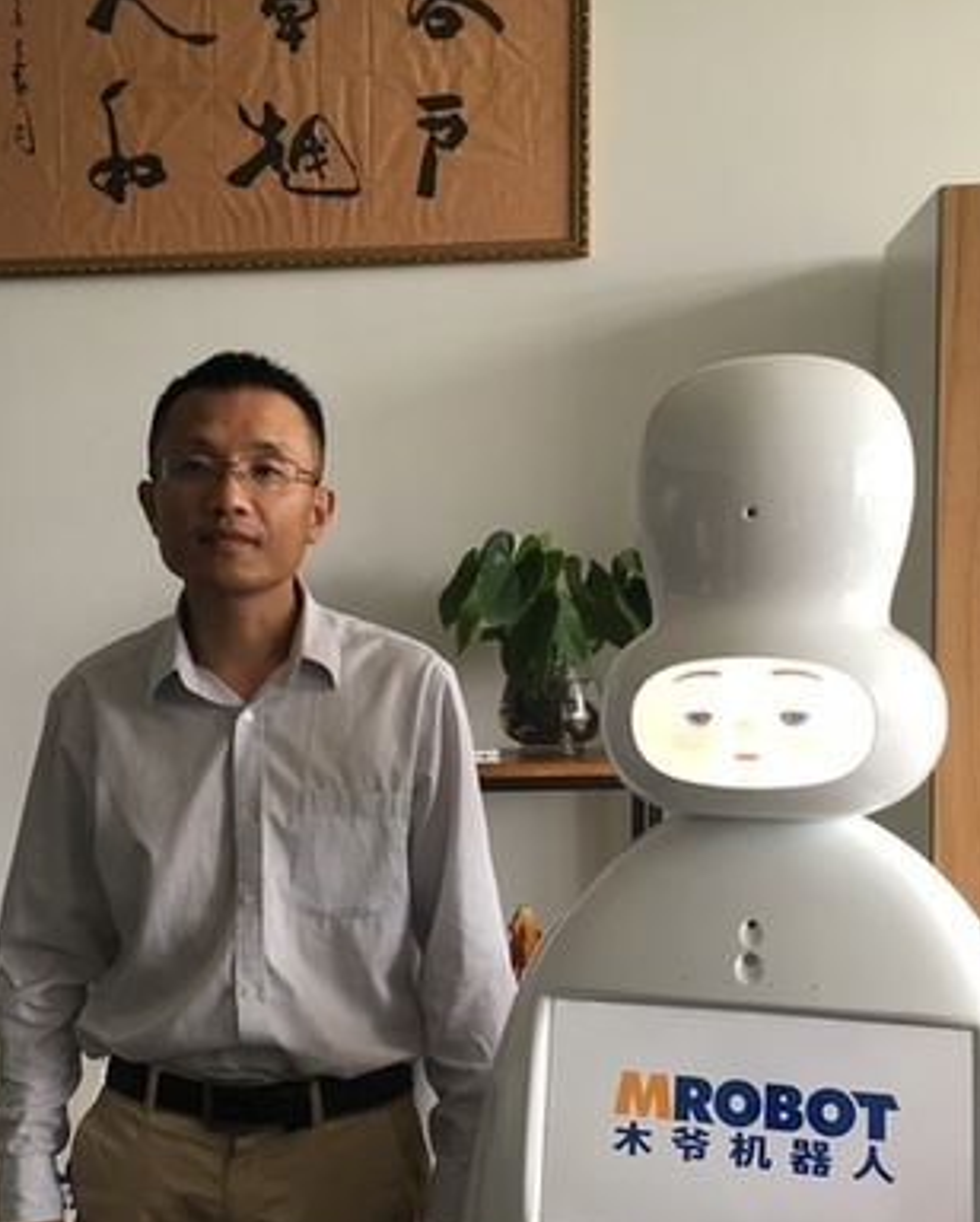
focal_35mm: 44
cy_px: 702
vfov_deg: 41.9
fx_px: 1593
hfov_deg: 34.0
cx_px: 374
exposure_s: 1/33
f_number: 2.2
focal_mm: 4.15
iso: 32
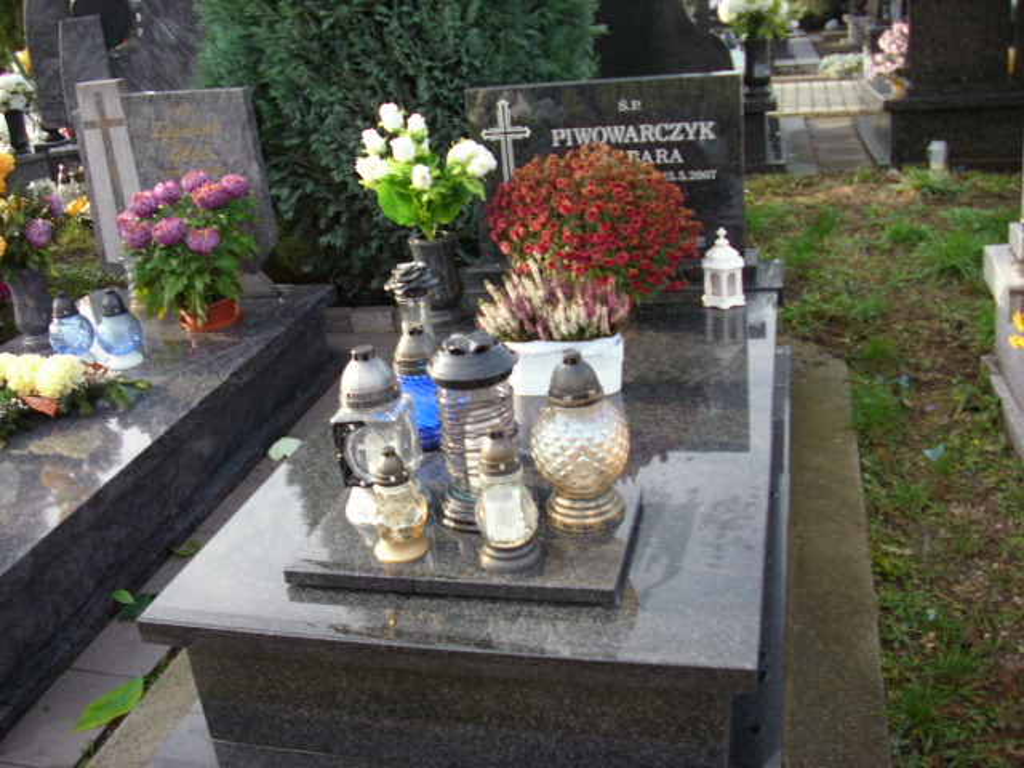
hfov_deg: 50.1
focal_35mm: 37
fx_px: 1095
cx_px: 512
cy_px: 384
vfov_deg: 38.7
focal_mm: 6.2
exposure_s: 1/200
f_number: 2.8
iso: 50
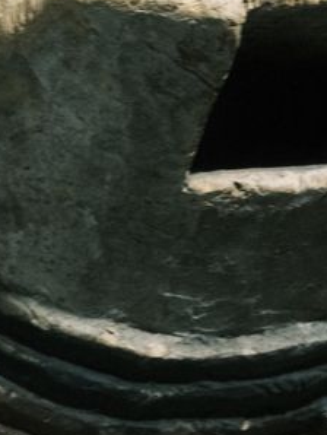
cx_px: 266
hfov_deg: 8.9
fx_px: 2088
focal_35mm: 166
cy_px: 403
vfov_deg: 11.8
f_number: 10
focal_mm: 27
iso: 1600
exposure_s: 1/42
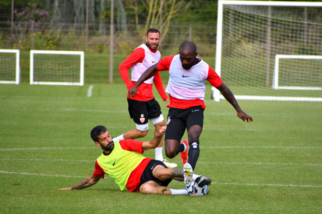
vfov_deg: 3.0
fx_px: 4018
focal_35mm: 450
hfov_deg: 4.6
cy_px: 107
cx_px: 161
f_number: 6.3
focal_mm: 300
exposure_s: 1/1600
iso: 400
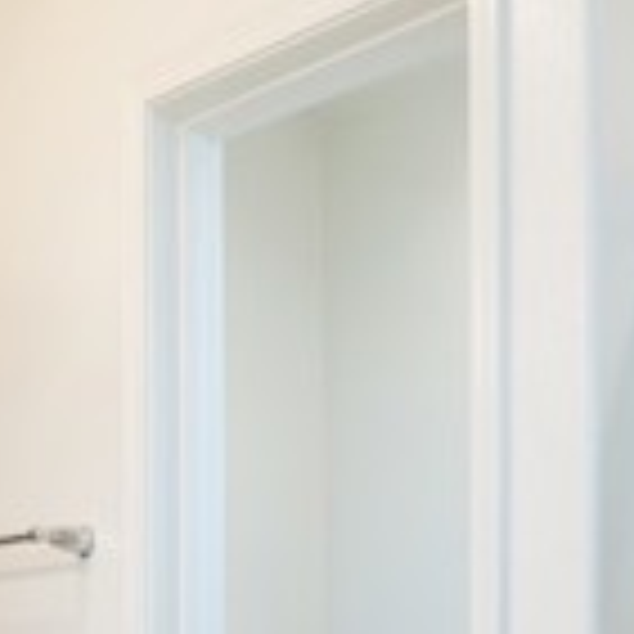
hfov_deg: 26.5
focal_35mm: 54
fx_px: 1119
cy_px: 733
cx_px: 836
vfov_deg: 28.2
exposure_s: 1/250
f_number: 3.5
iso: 400
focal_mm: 14
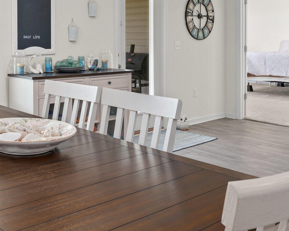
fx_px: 393
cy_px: 41
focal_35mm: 46
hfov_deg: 37.8
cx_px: 32
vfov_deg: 31.7
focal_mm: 20
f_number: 7.1
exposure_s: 1/10
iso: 400
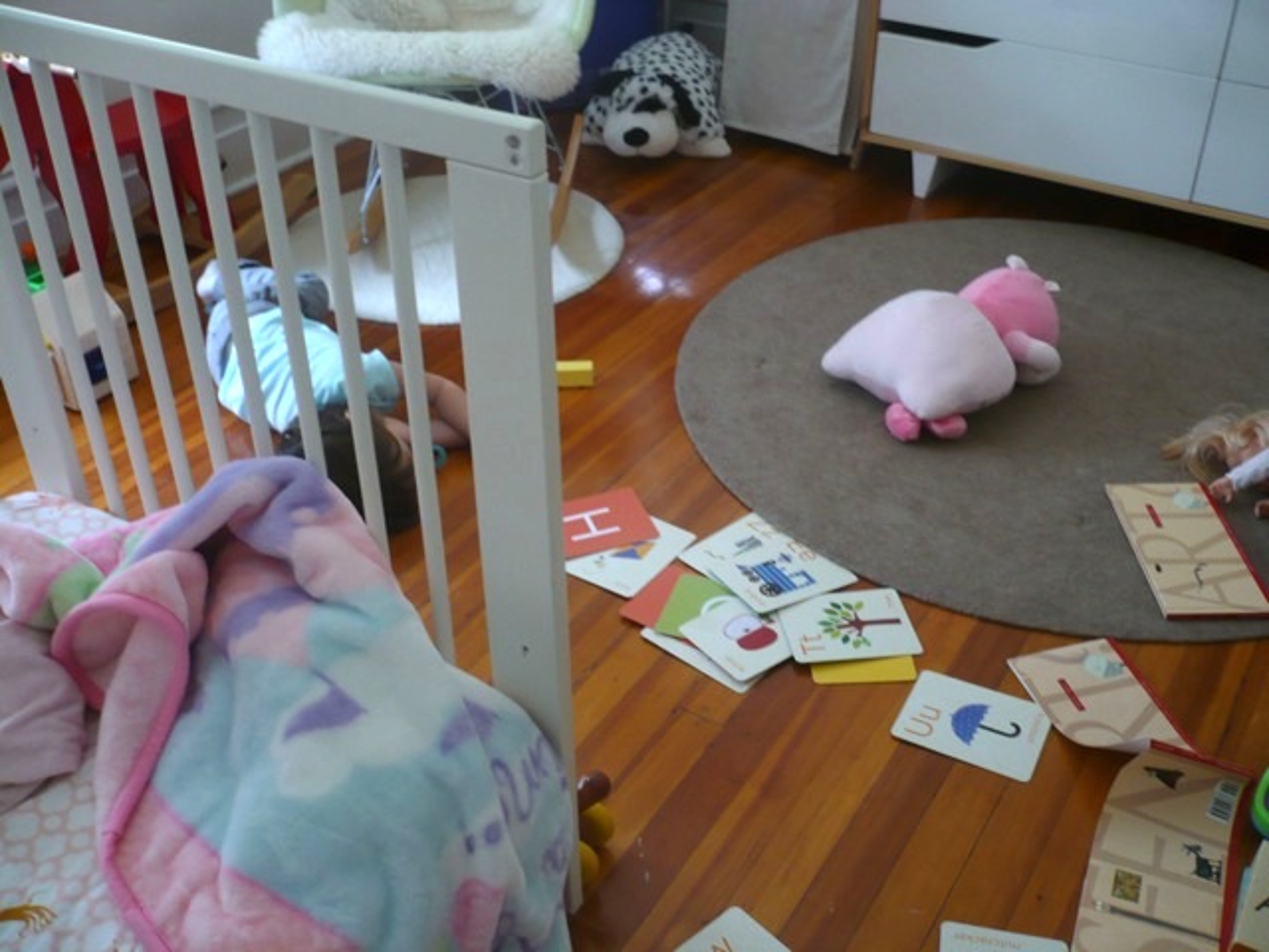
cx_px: 634
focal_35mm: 35
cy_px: 476
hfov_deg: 52.6
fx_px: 1283
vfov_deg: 40.7
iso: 100
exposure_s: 1/4
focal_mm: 5.8
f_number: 2.8
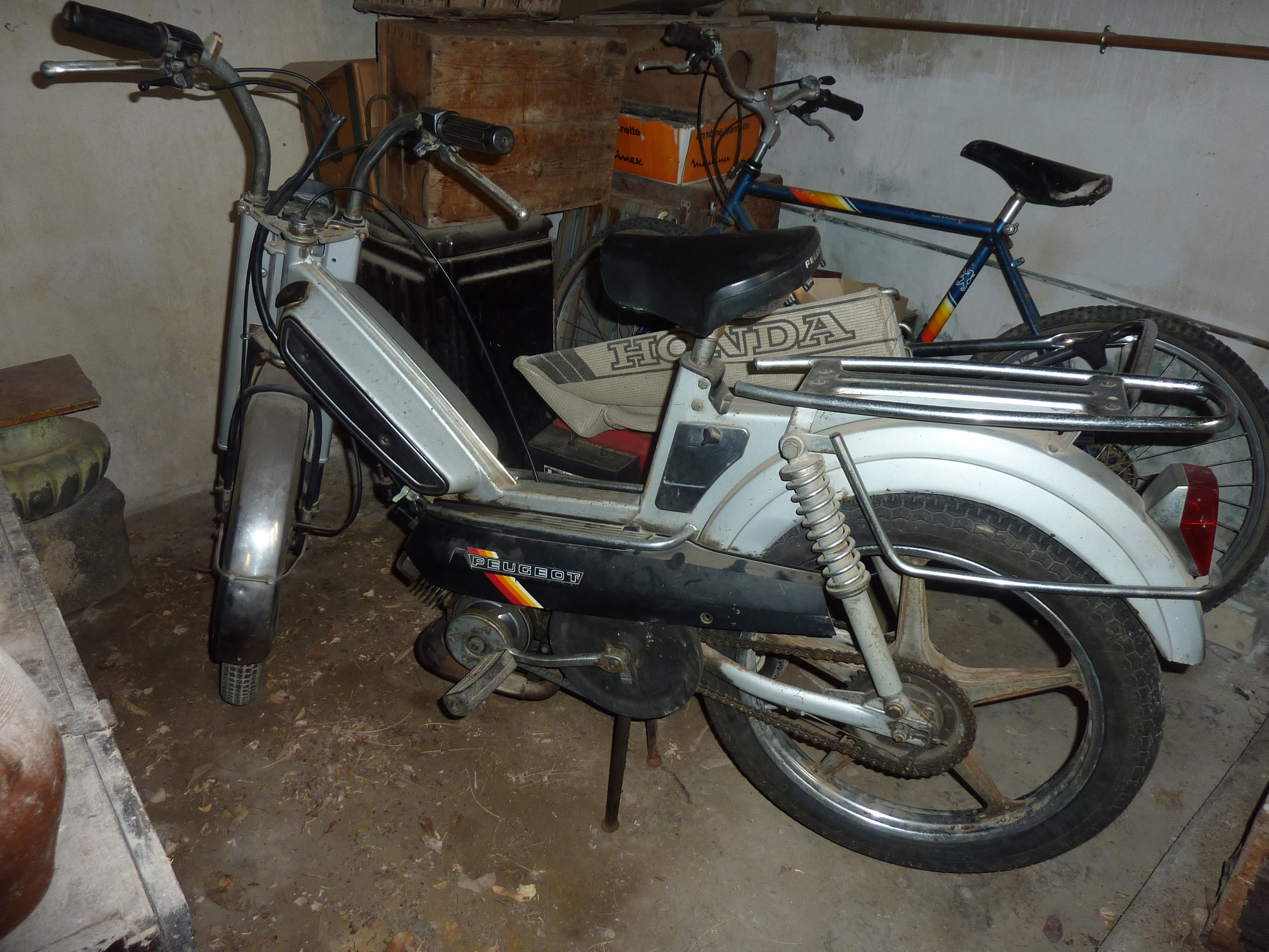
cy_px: 476
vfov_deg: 54.9
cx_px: 634
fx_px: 916
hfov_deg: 69.4
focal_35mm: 25
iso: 125
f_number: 3.3
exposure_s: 1/30
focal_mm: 4.1
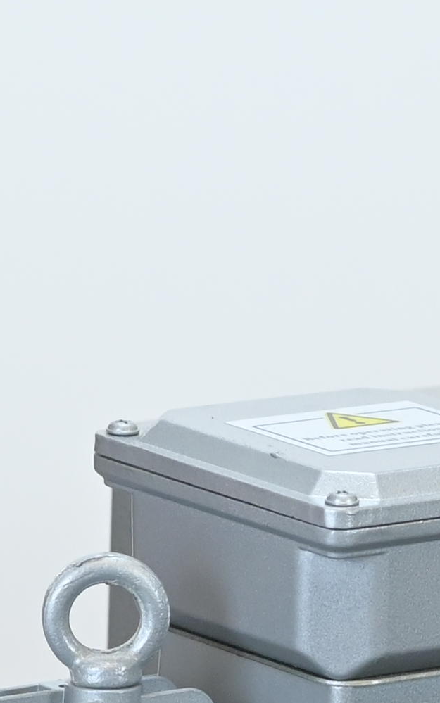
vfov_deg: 4.0
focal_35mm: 524
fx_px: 10046
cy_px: 688
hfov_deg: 2.5
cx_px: 1079
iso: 1250
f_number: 4.5
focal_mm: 85
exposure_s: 1/200
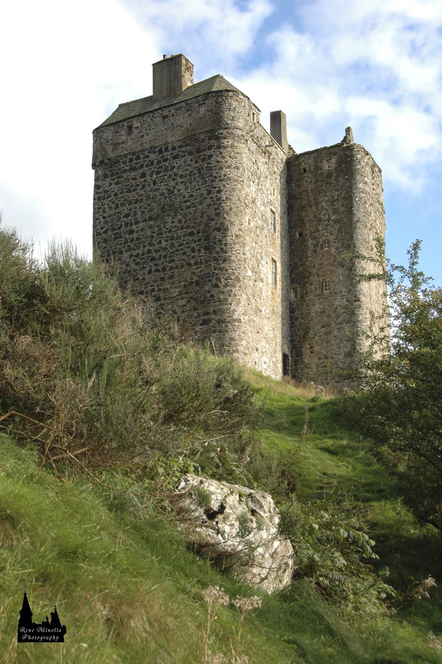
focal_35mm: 54
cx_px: 221
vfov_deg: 36.9
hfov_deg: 25.0
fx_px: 996
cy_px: 332
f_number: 7.1
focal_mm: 36
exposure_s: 1/200
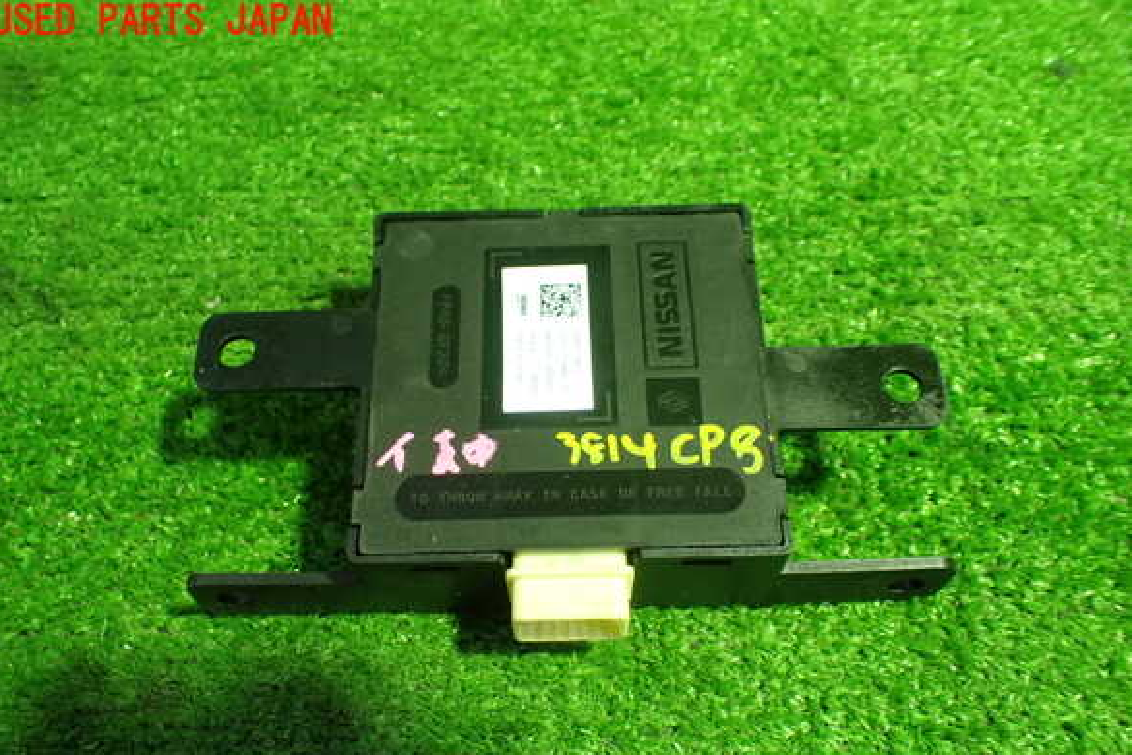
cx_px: 561
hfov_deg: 58.7
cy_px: 434
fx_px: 1006
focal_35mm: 32
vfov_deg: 41.0
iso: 800
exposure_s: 1/80
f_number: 2.3
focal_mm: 5.4
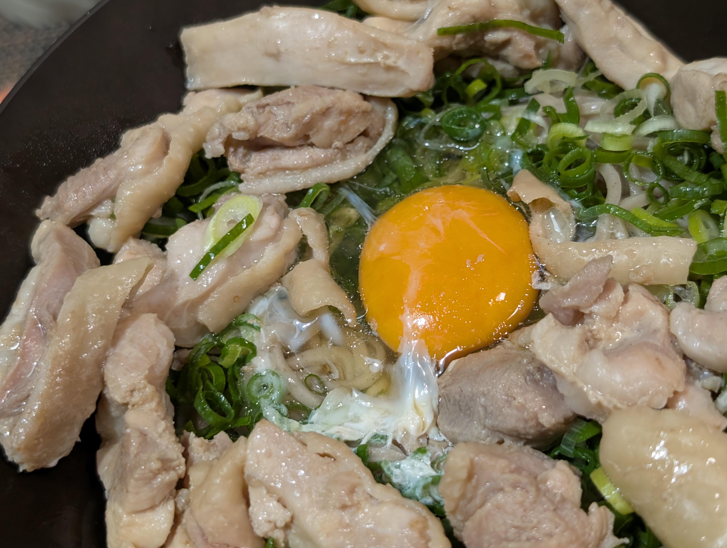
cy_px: 264
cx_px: 362
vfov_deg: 28.6
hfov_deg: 37.4
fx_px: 1073
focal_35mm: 51
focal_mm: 6.9
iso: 379
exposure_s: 1/43.2
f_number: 1.68
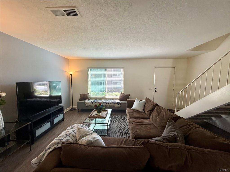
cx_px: 115
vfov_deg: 85.7
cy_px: 86
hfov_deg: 102.1
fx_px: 93
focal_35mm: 14
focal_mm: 2.22
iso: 100
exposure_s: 1/120
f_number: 2.2
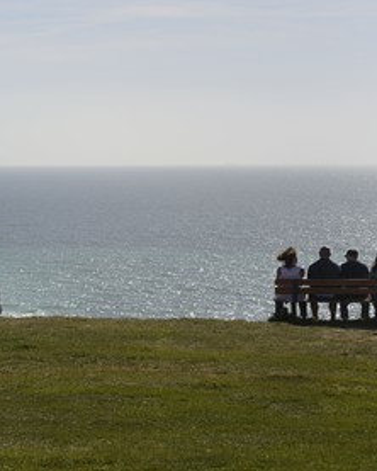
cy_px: 235
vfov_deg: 12.4
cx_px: 125
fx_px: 2173
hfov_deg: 9.9
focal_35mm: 156
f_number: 9
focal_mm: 110
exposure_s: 1/400
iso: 200
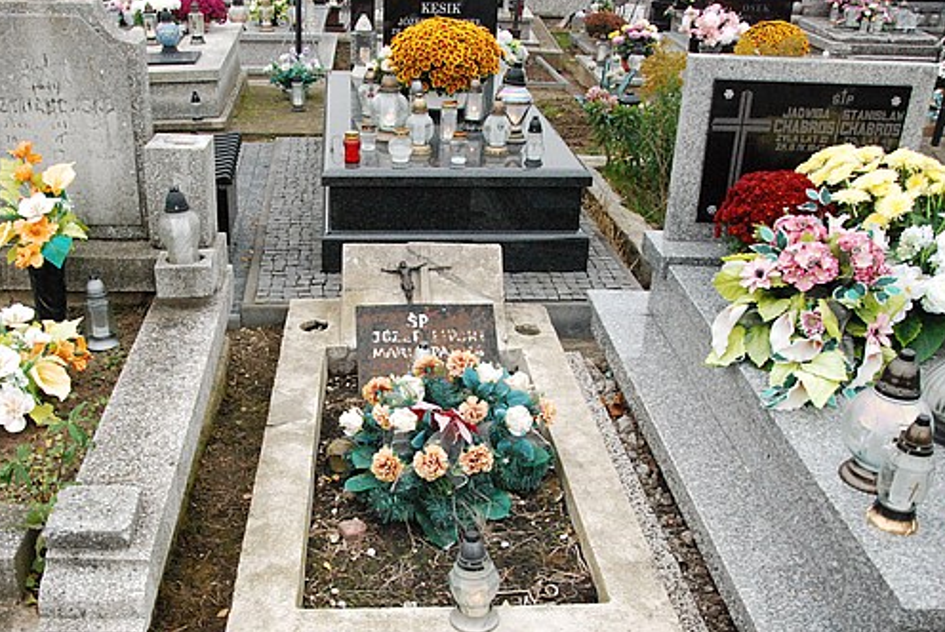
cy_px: 402
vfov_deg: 32.8
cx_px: 423
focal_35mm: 41
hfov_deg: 47.6
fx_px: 1068
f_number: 4.5
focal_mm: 21
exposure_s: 1/400
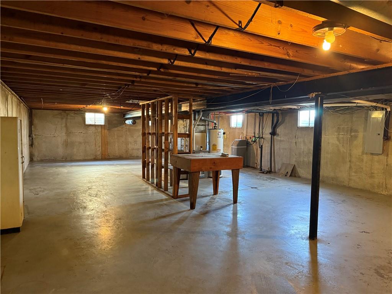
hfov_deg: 71.6
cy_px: 147
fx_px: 272
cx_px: 196
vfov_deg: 56.8
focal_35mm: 24
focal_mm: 6.76
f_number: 1.78
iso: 800
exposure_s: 1/40
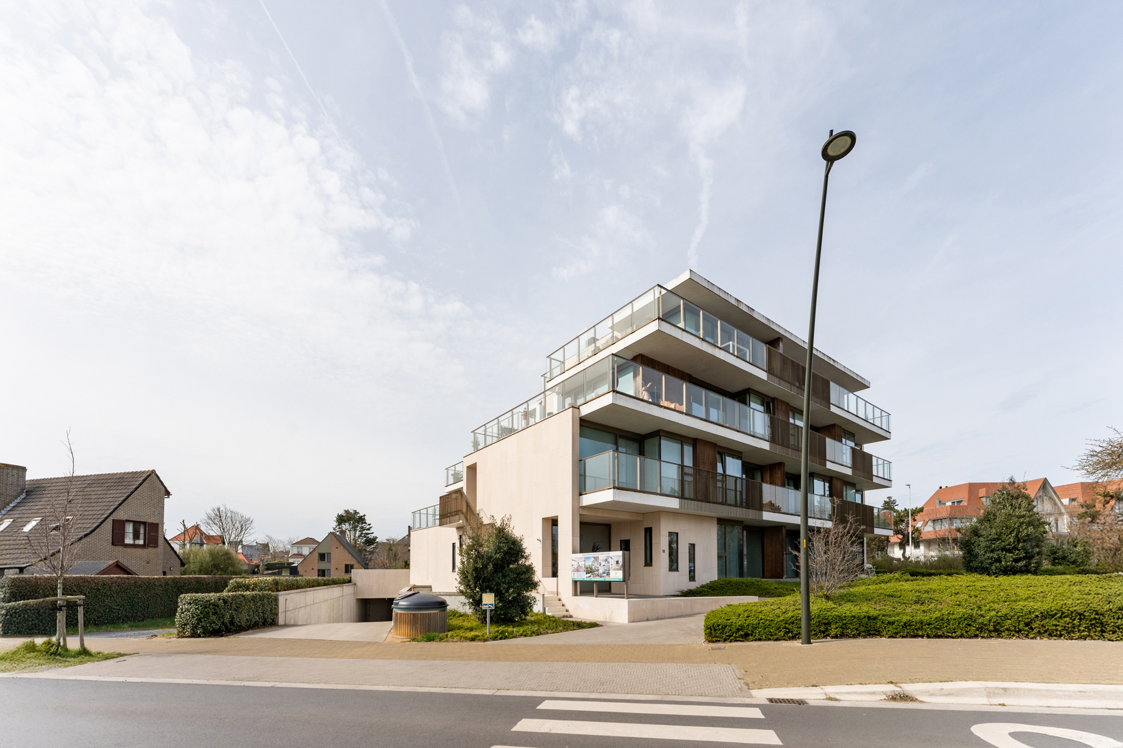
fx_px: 437
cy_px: 374
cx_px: 562
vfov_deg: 81.2
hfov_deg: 104.3
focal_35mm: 14
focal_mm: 14
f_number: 9
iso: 250
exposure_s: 1/640
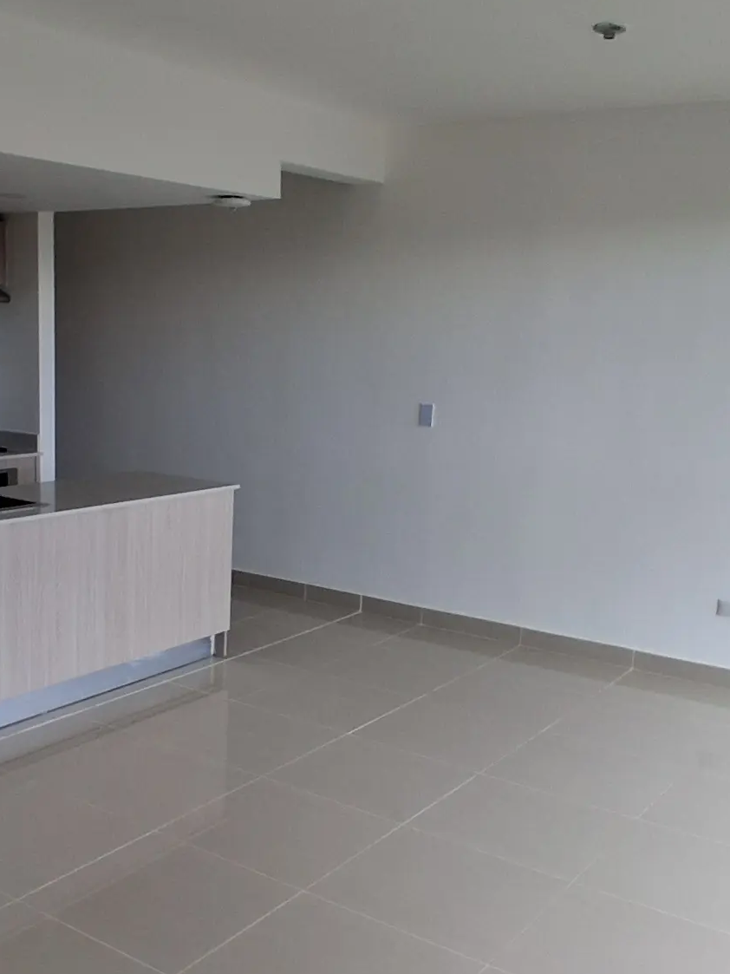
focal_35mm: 39
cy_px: 564
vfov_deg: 47.7
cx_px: 236
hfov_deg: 36.4
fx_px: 1097
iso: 50
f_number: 2.2
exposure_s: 1/135
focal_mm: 1.4
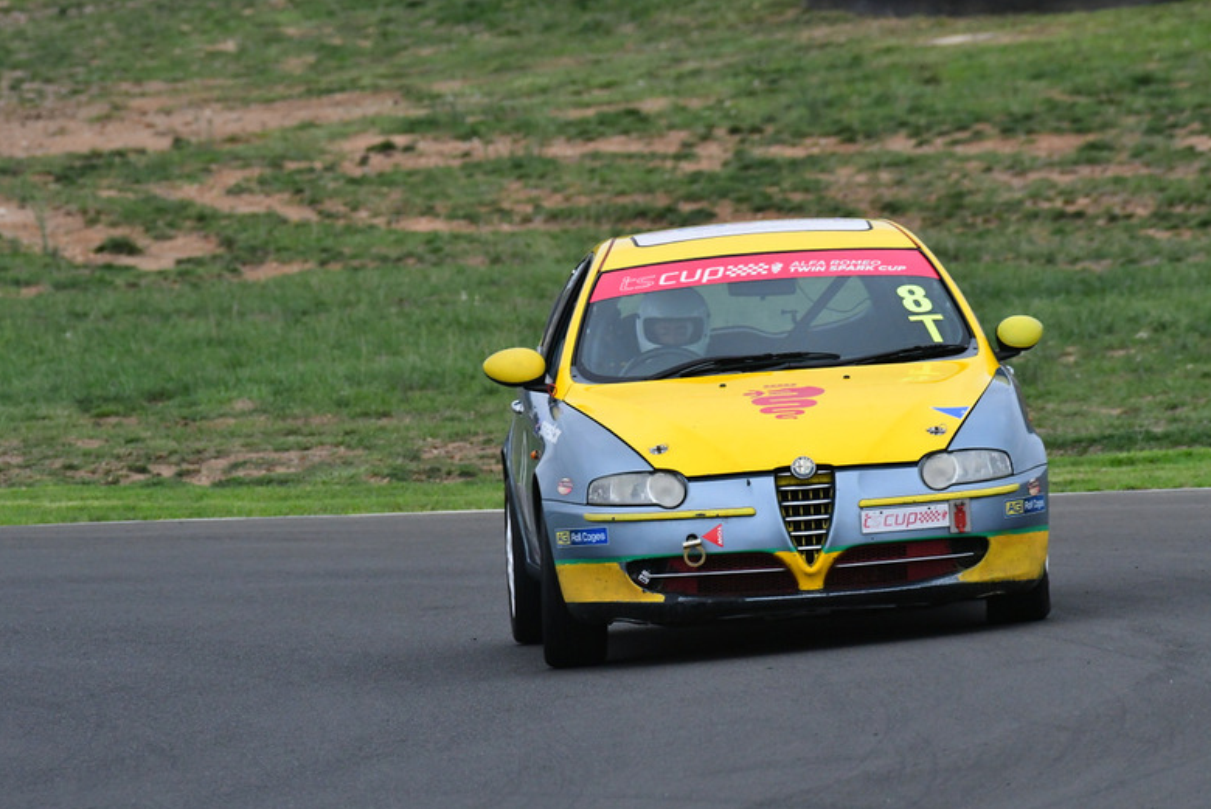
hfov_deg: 3.0
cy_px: 401
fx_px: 23290
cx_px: 592
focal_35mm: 692
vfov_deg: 2.0
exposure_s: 1/640
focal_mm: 450
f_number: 10
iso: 2500
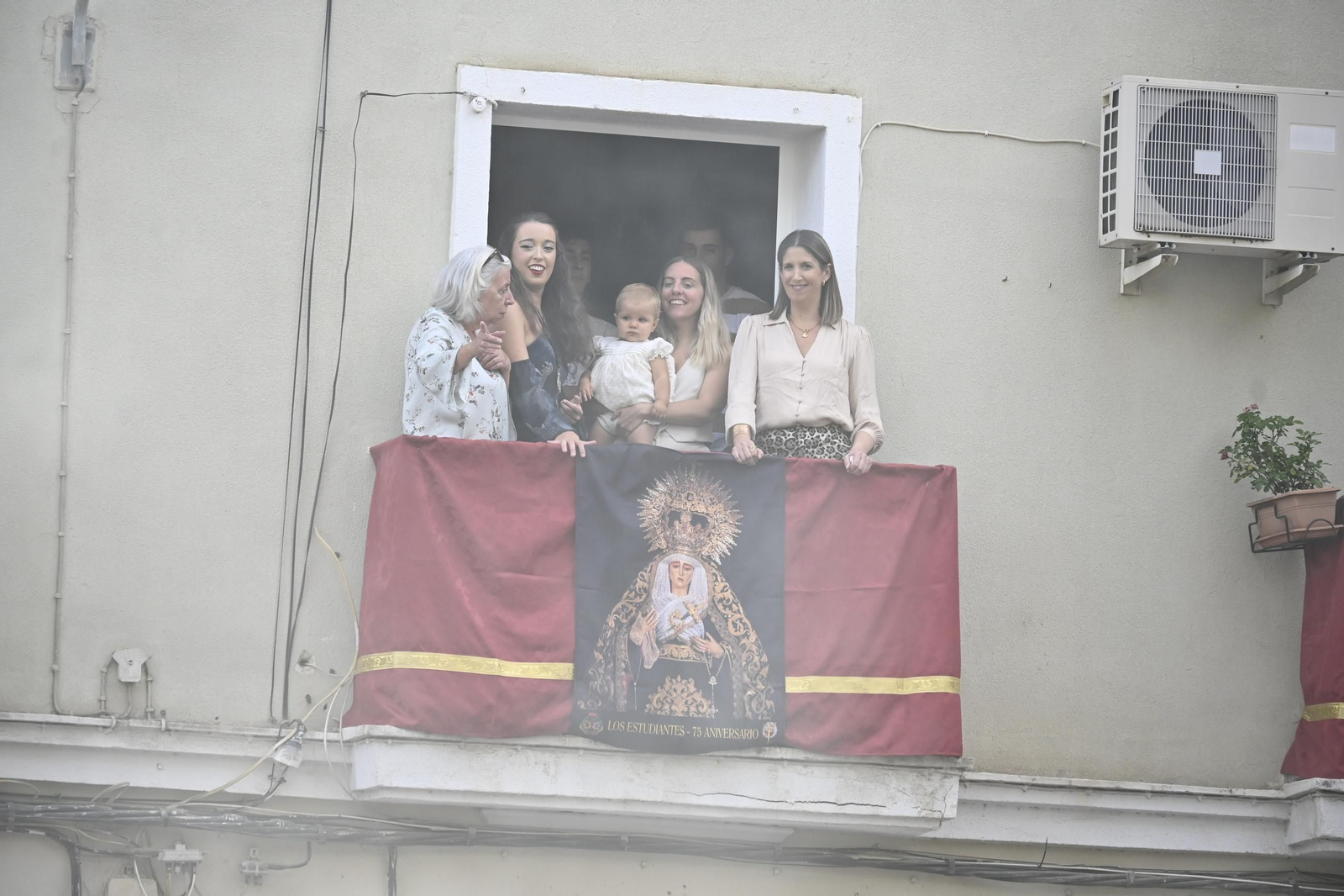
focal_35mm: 285
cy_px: 448
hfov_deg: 7.2
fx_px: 10637
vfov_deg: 4.8
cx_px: 672
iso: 500
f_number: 6.3
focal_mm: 190
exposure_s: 1/400
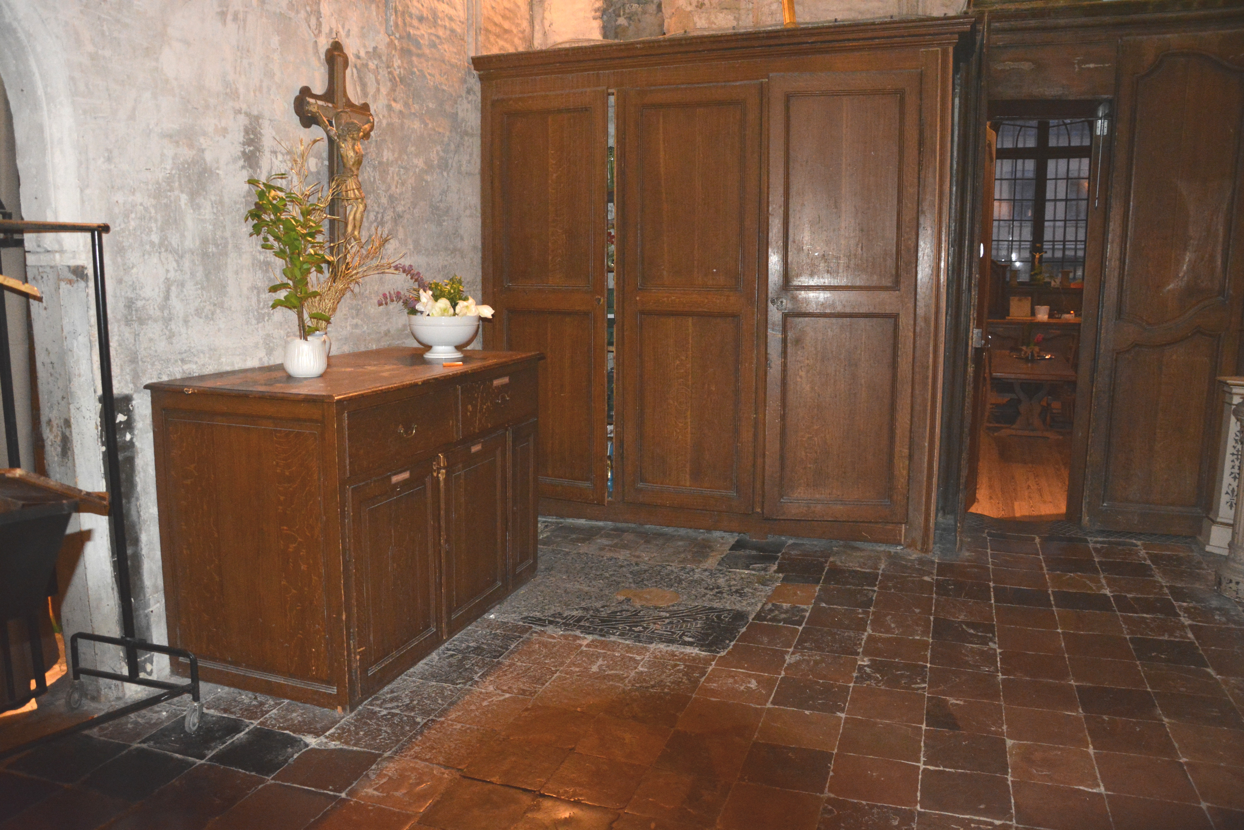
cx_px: 622
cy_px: 415
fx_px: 933
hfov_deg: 67.4
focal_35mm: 27
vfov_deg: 47.9
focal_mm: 18
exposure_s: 1/60
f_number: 3.5
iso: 3200
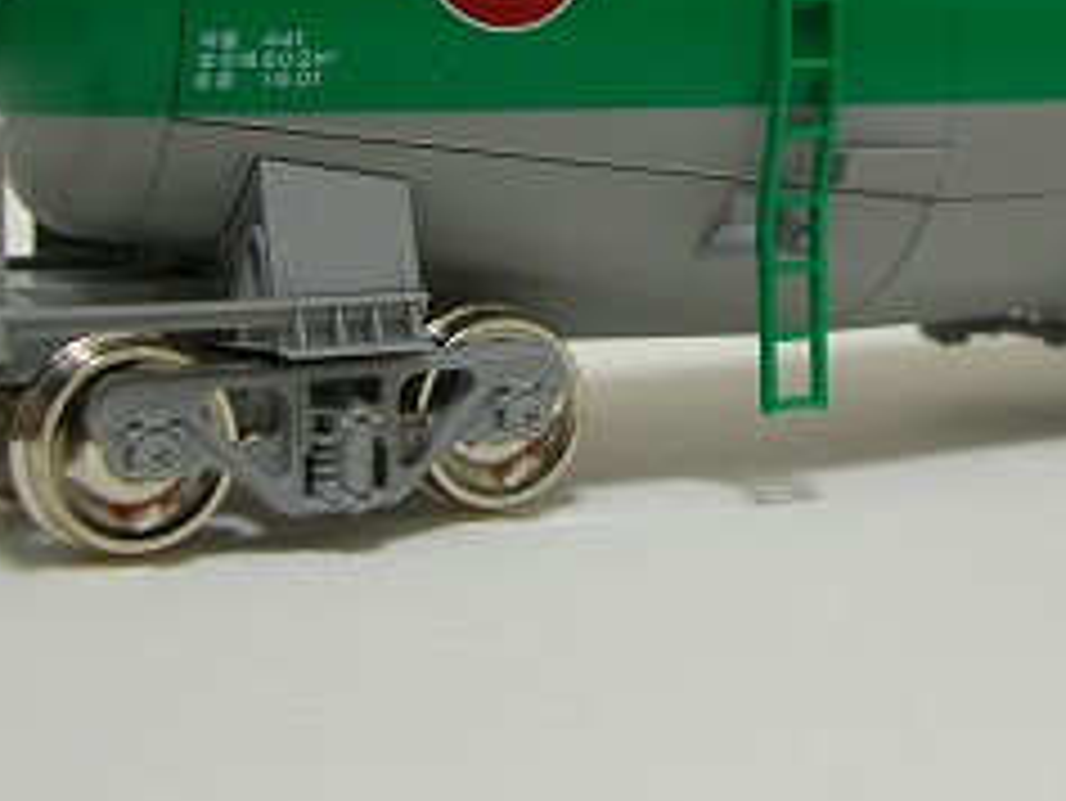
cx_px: 825
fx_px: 2249
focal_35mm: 73
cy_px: 52
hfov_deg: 26.3
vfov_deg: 19.7
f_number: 2.8
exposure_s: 1/8.3
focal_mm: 5.8
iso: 50
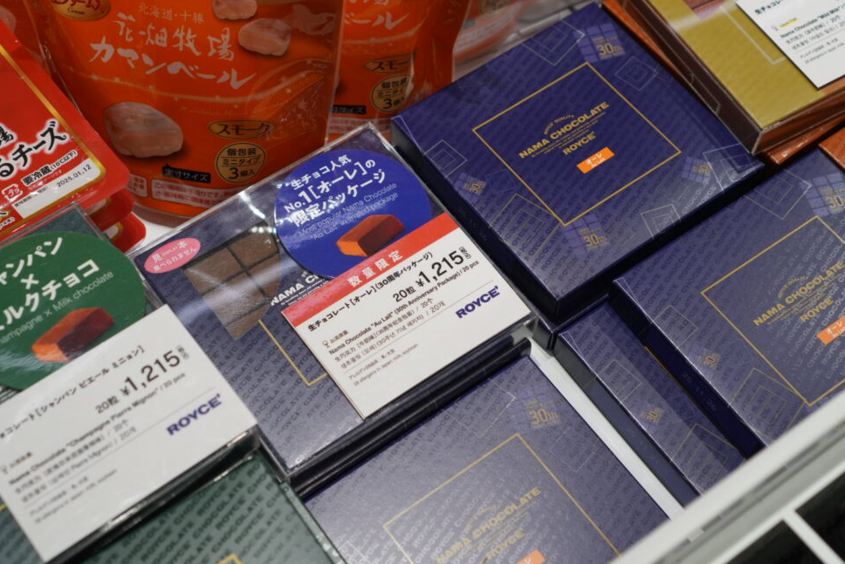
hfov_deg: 35.9
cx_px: 422
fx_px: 1304
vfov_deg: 24.4
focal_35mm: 56
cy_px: 289
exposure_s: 1/200
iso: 640
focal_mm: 35
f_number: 4
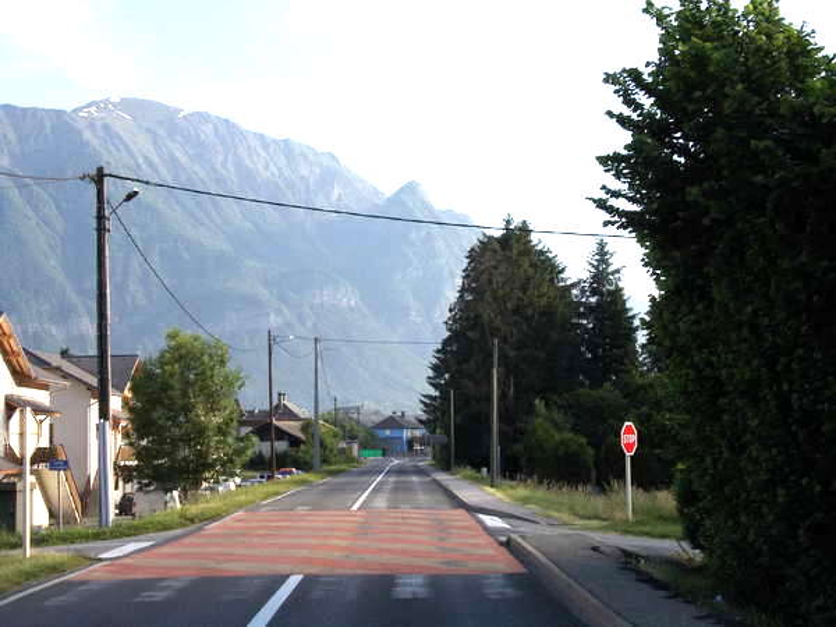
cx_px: 418
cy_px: 314
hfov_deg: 32.2
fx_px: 1449
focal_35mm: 60
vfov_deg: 24.4
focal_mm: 8.5
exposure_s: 1/500
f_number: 4
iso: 125
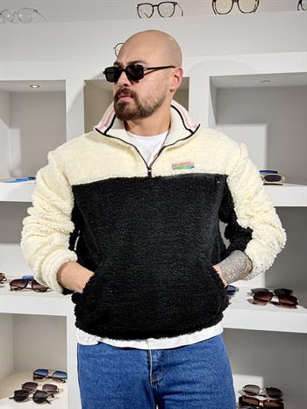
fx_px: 567
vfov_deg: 39.6
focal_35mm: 48
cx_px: 154
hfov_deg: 30.3
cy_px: 204
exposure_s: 1/100
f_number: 1.78
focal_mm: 6.76
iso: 80
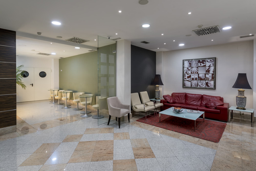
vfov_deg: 64.6
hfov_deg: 86.9
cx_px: 128
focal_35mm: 19
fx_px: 135
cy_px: 86
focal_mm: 19
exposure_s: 1/3
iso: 100
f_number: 9
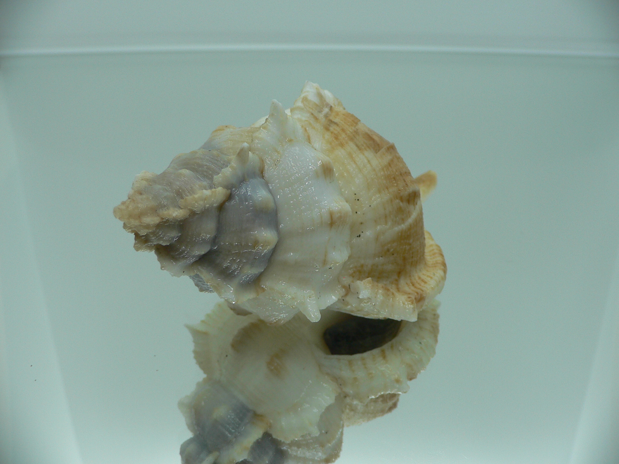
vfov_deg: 40.7
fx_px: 626
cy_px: 232
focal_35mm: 35
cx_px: 310
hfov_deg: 52.6
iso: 80
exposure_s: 1/60
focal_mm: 4.6
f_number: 2.8
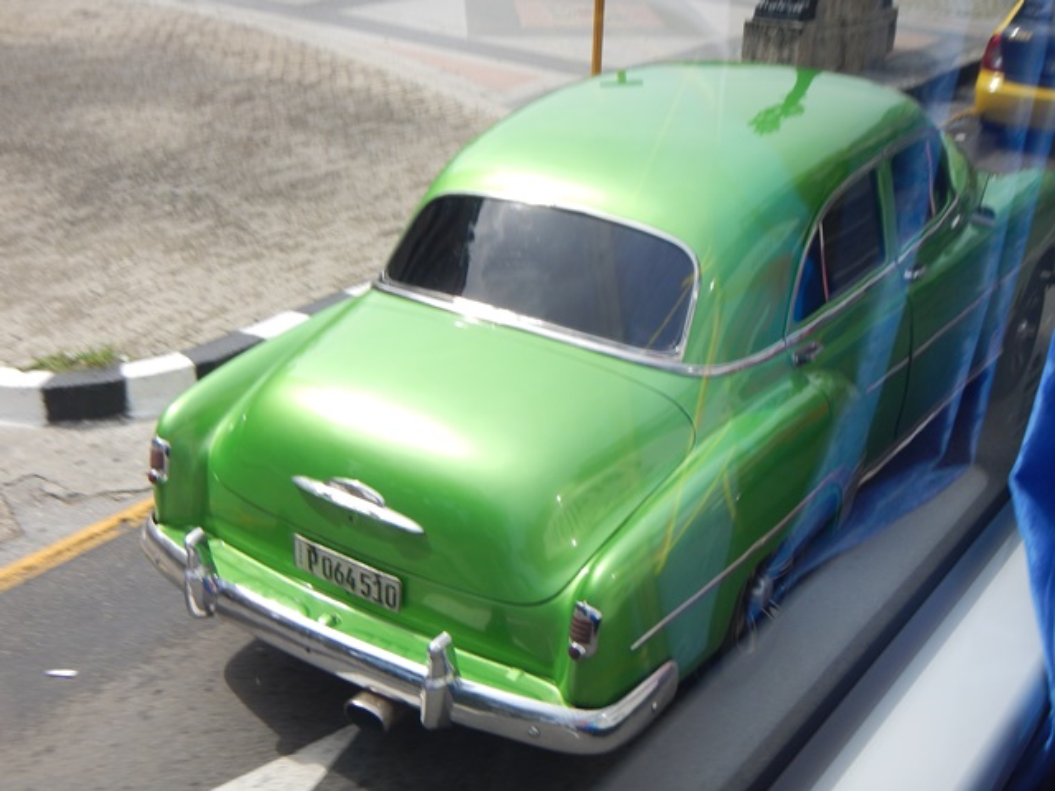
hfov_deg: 43.9
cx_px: 528
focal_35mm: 43
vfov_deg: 33.6
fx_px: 1311
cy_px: 396
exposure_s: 1/60
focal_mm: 7.7
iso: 125
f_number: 4
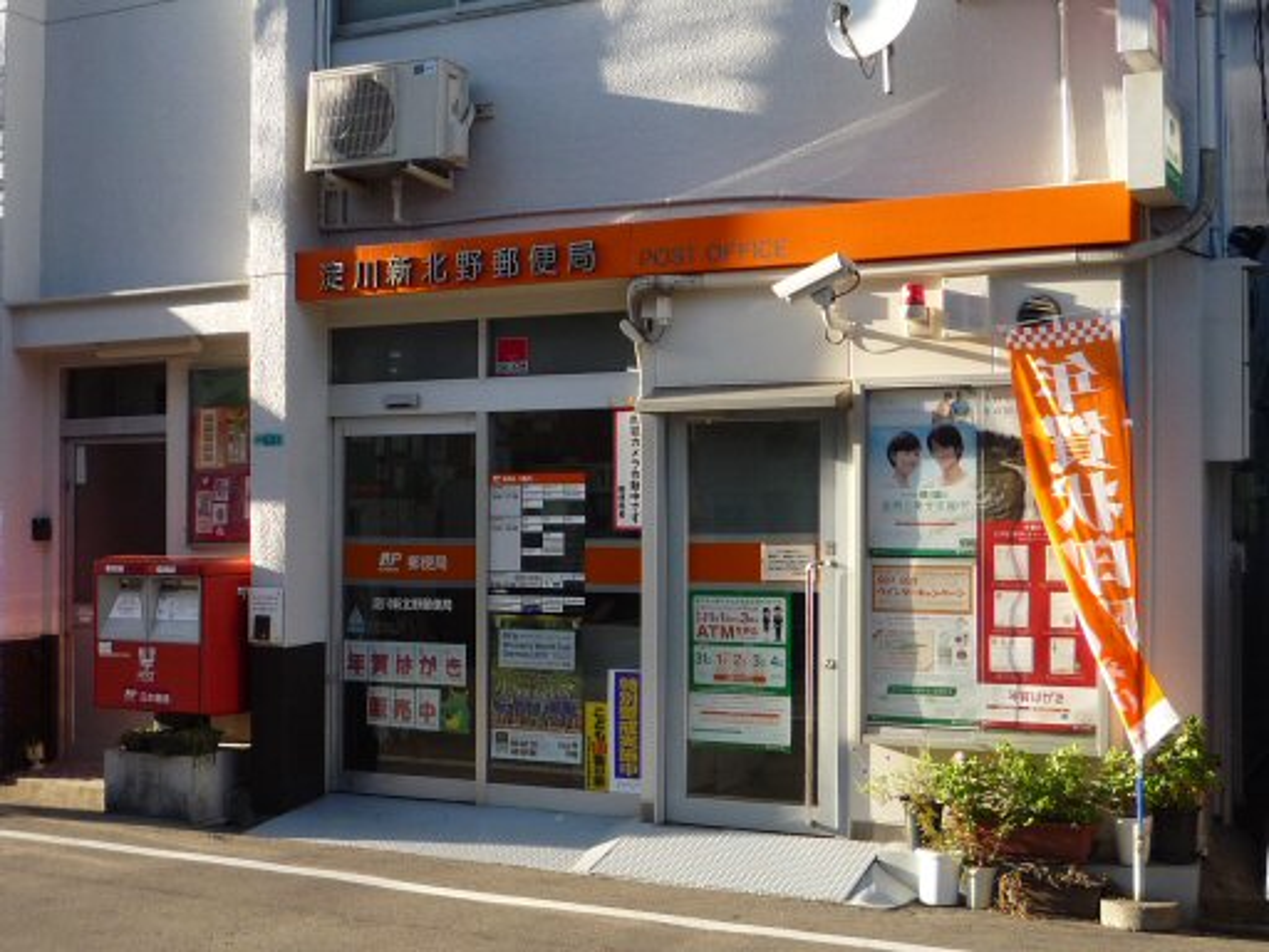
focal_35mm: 48
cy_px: 476
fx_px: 1760
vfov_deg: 30.3
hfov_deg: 39.7
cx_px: 634
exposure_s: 1/200
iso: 100
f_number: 4
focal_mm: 5.2
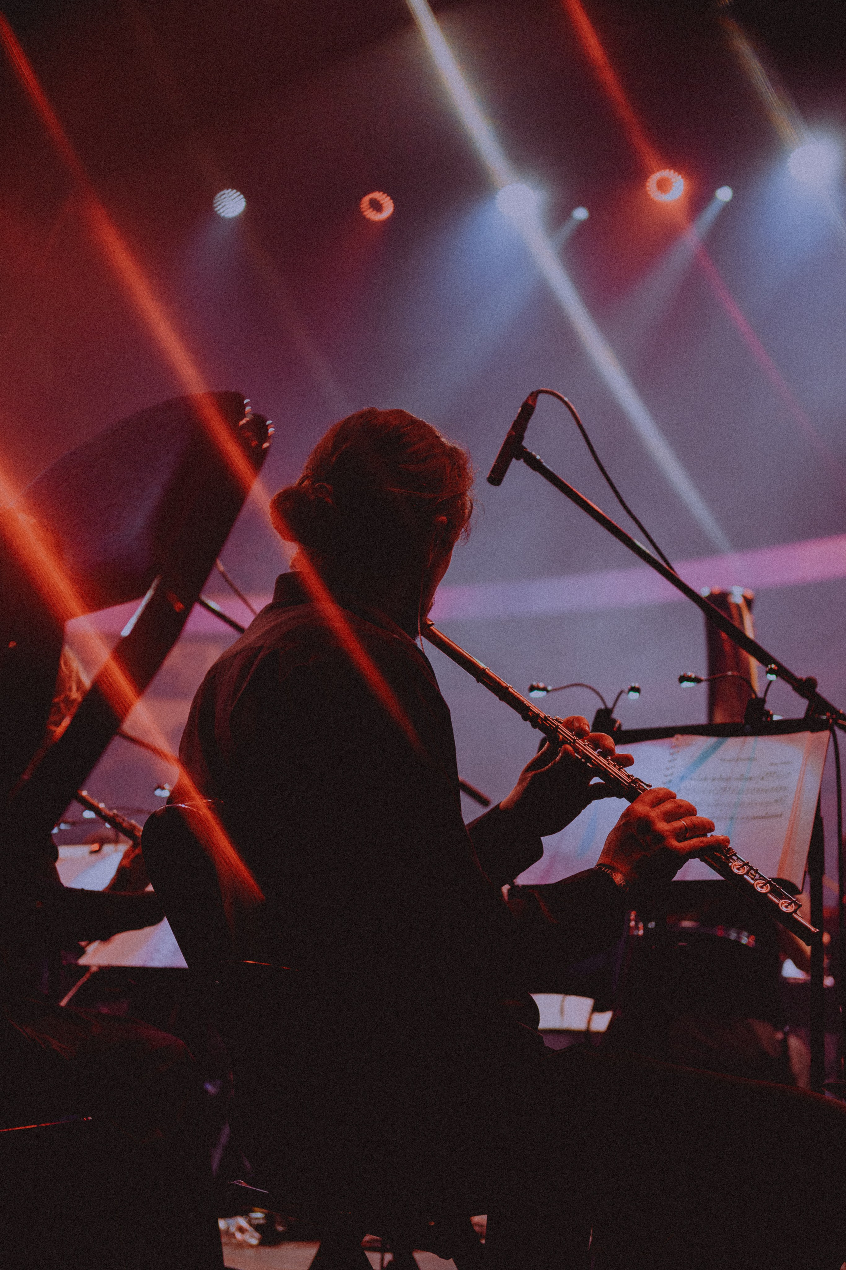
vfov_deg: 37.5
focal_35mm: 53
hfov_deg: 25.5
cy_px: 635
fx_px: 1868
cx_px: 423
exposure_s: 1/180
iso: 640
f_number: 2
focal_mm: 35
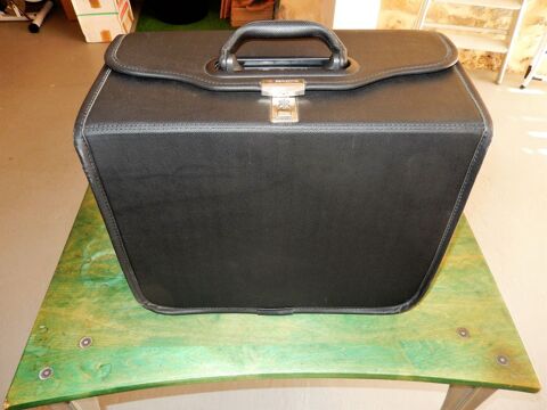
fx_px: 395
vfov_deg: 54.9
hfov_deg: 69.4
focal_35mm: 25
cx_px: 274
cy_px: 205
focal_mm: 4.5
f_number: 3.4
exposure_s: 1/30
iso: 200
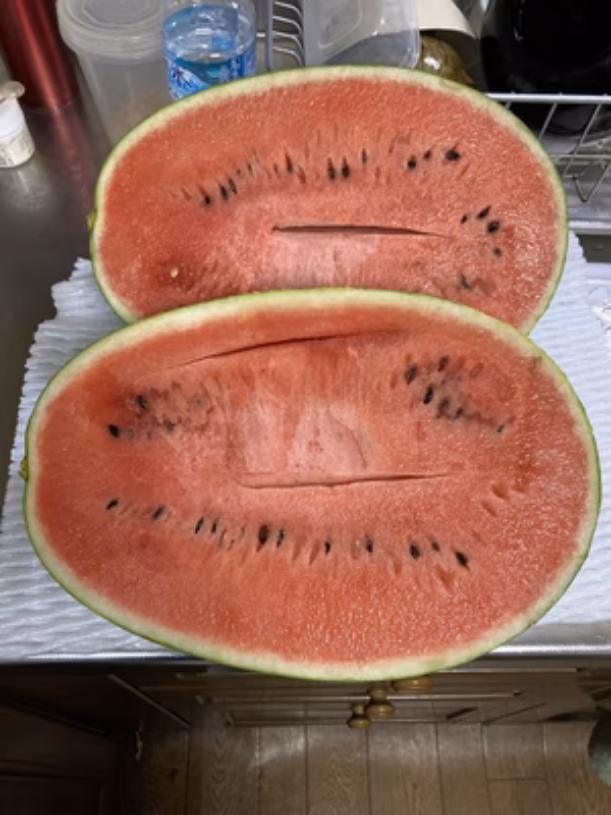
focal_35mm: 28
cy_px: 408
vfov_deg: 63.4
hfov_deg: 49.7
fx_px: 659
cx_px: 306
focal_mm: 3.99
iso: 250
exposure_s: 1/60
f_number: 1.8
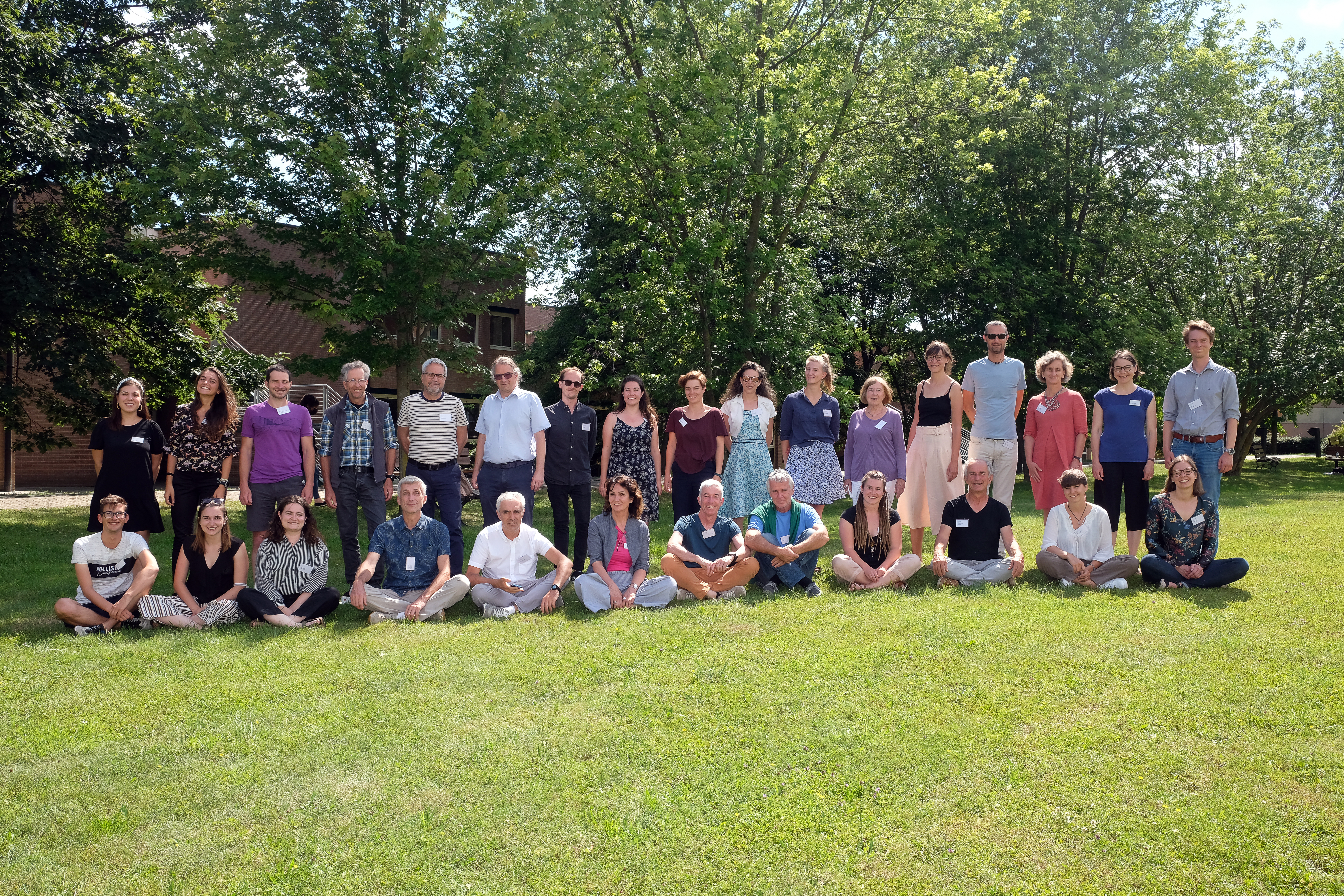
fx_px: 1157
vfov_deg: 42.3
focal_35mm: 31
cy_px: 448
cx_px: 672
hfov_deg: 60.3
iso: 400
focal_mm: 20.5
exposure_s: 1/250
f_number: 9
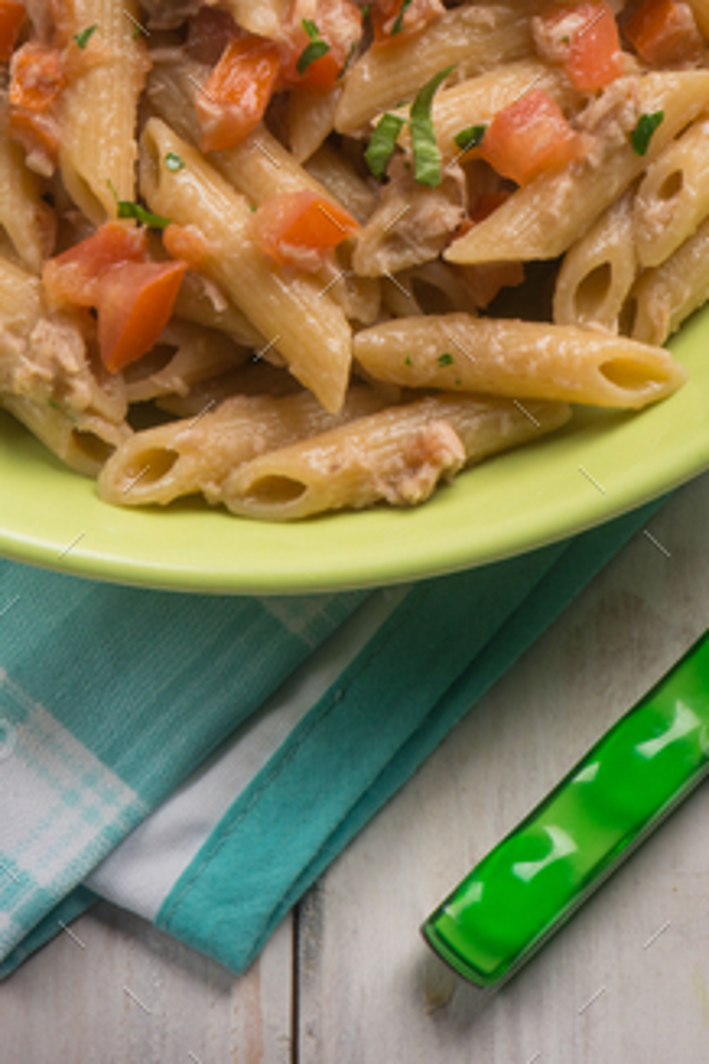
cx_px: 348
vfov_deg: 7.2
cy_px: -264
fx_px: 8389
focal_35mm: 284
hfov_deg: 4.8
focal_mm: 105
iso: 100
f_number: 22
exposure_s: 1/200
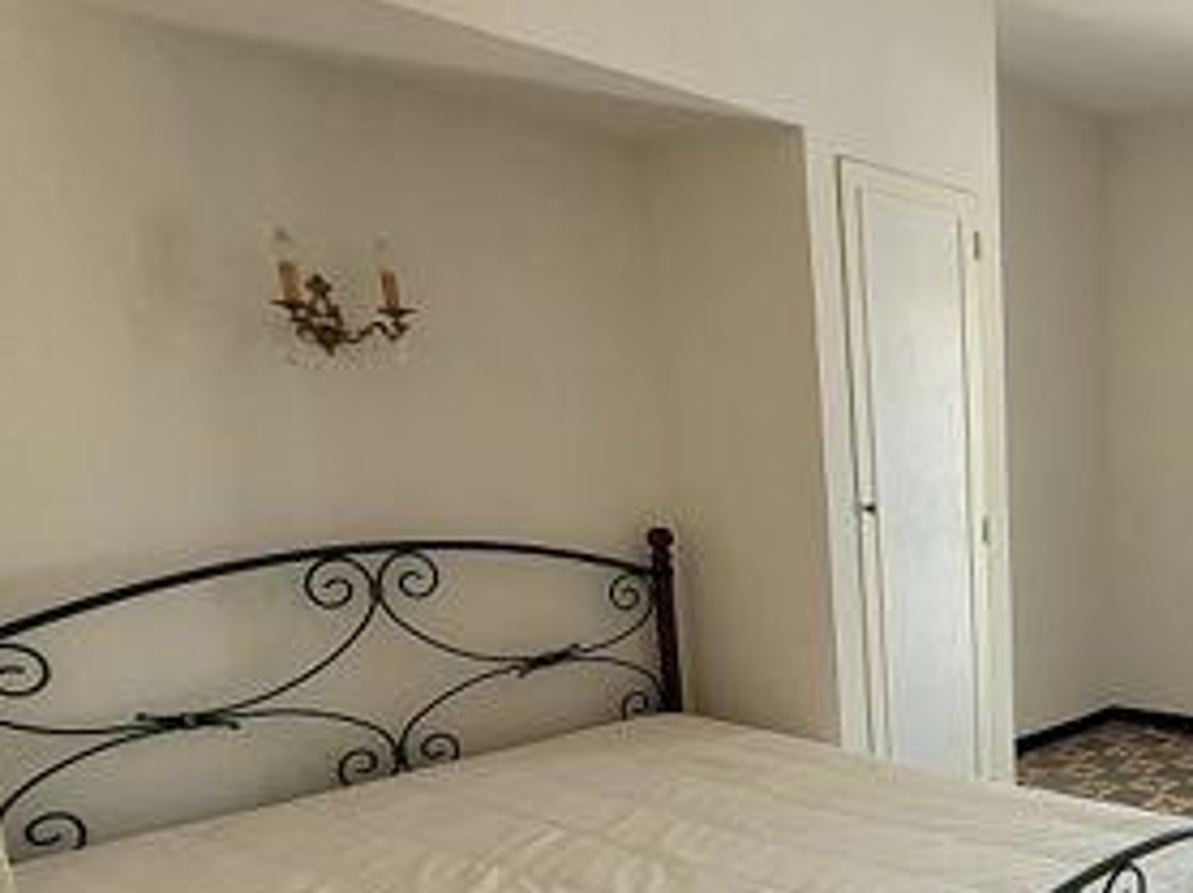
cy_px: 678
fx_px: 1136
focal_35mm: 33
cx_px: 1290
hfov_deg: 43.8
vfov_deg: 41.5
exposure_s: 1/50
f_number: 2.2
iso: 160
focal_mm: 1.74
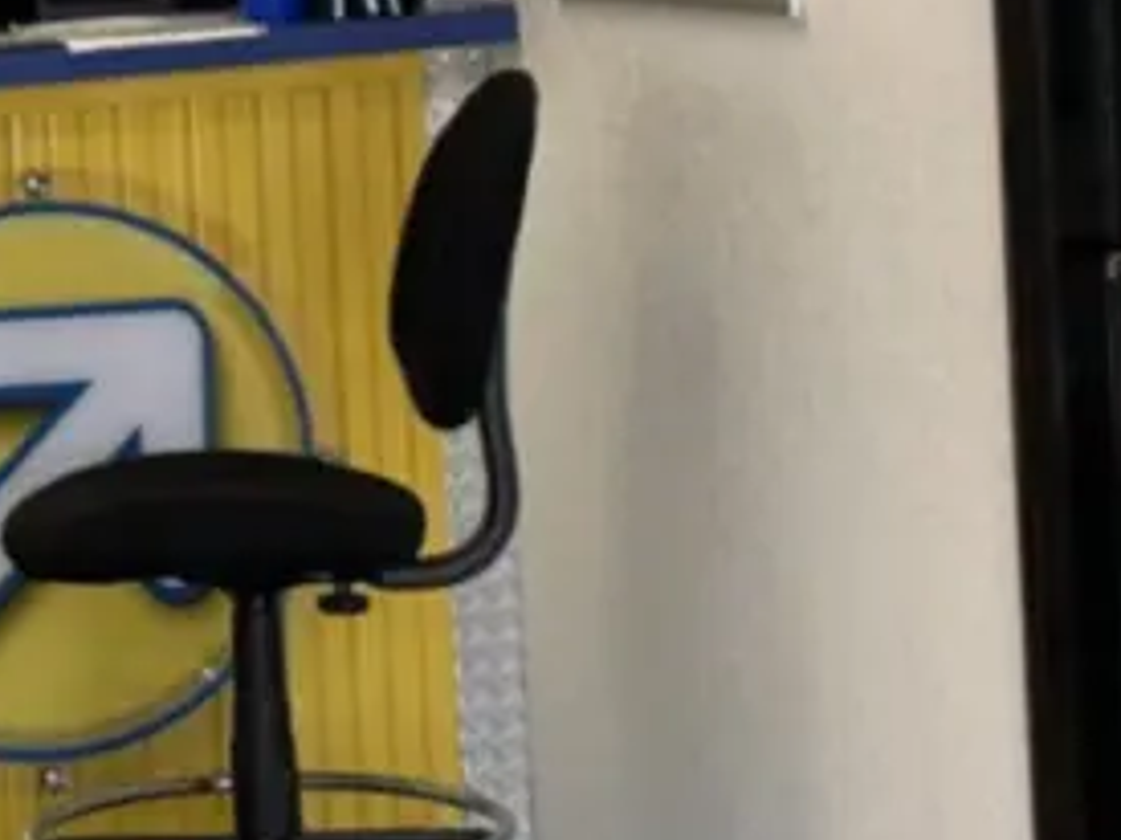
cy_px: 367
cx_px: -188
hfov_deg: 12.2
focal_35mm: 159
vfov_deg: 9.3
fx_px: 5147
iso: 40
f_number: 1.6
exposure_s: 1/120
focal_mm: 4.2
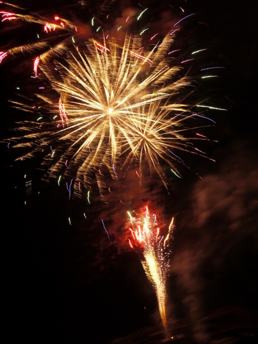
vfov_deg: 12.7
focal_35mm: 156
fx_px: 1550
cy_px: 172
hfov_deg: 9.5
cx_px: 129
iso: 400
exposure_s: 1/1.3
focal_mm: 78
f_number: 8
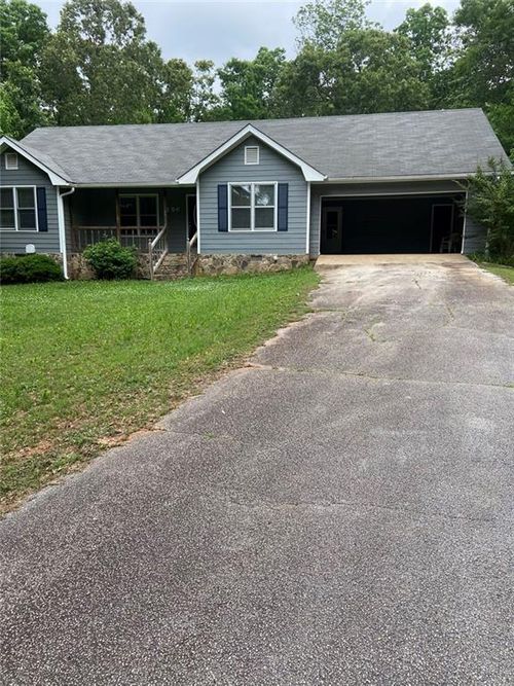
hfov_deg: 53.0
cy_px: 343
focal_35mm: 26
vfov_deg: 67.3
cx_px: 257
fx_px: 515
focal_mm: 4.25
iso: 32
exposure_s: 1/460
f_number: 1.8
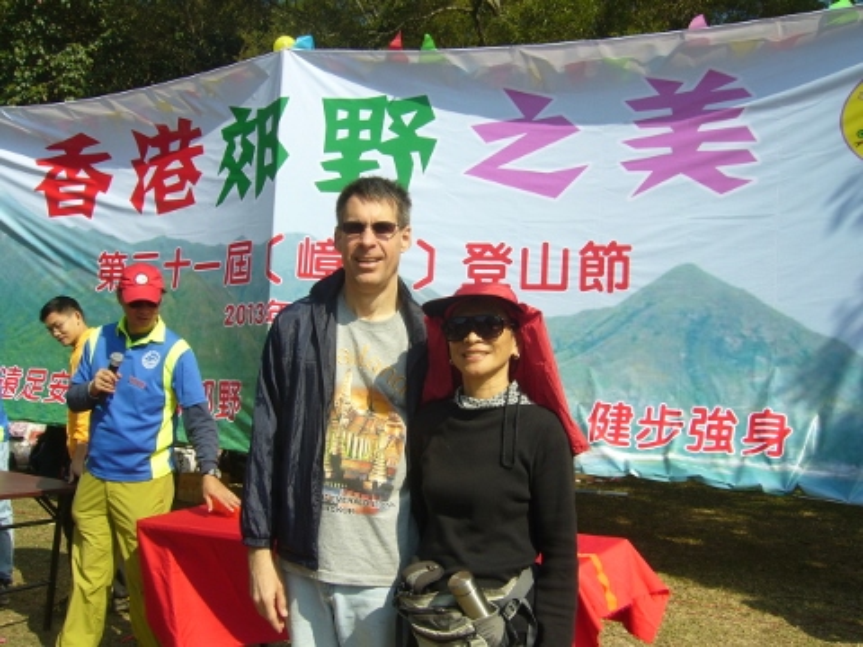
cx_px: 432
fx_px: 873
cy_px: 324
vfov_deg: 40.7
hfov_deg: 52.6
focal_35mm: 35
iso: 80
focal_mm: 5.8
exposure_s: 1/320
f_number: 5.6
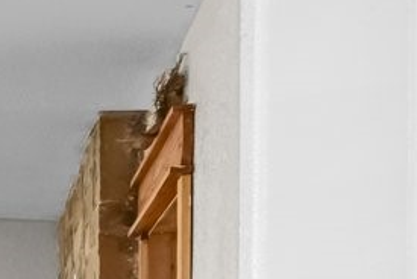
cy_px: 481
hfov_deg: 8.9
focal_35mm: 119
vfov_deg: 10.9
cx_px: -1134
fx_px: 1380
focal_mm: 16
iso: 800
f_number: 8
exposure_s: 1/1.67
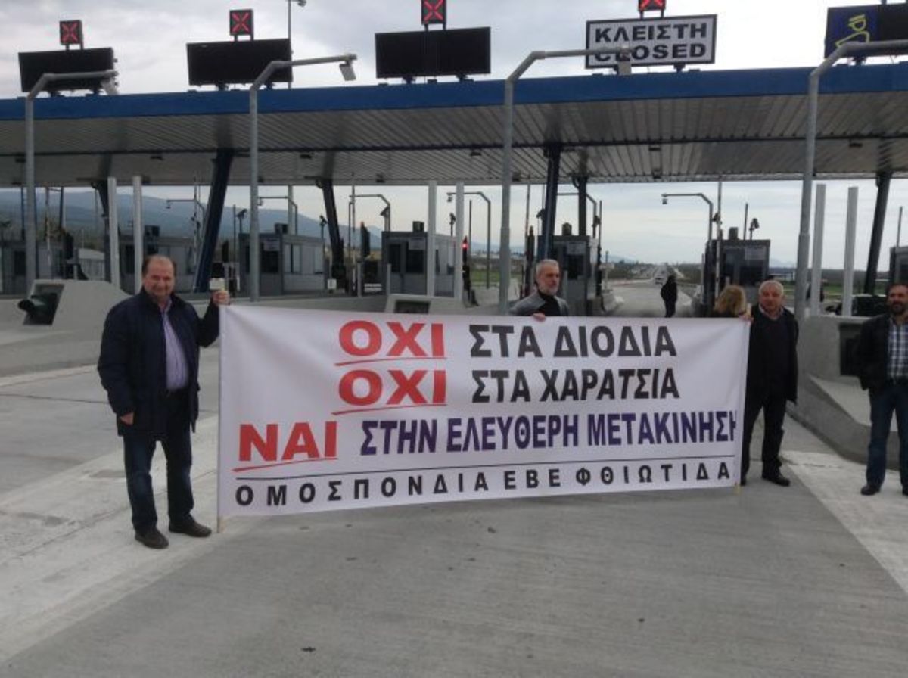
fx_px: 864
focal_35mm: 33
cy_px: 339
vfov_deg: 42.8
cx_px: 454
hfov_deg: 55.4
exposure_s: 1/1208
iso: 25
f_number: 2.4
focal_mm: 3.3
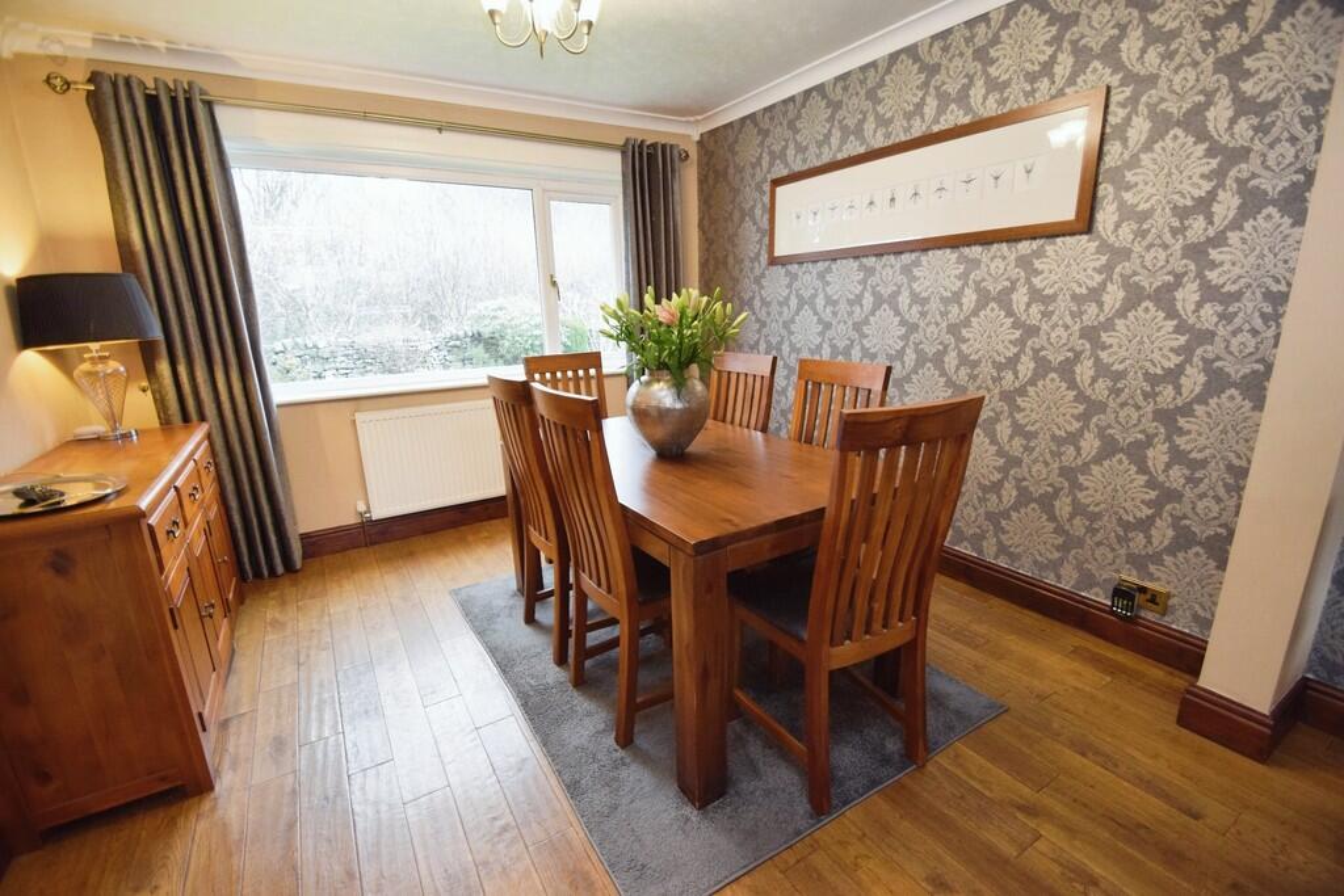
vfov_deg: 77.3
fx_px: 560
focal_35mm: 15
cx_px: 672
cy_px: 448
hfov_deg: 100.4
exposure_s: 1/60
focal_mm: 10
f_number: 3.5
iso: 1400
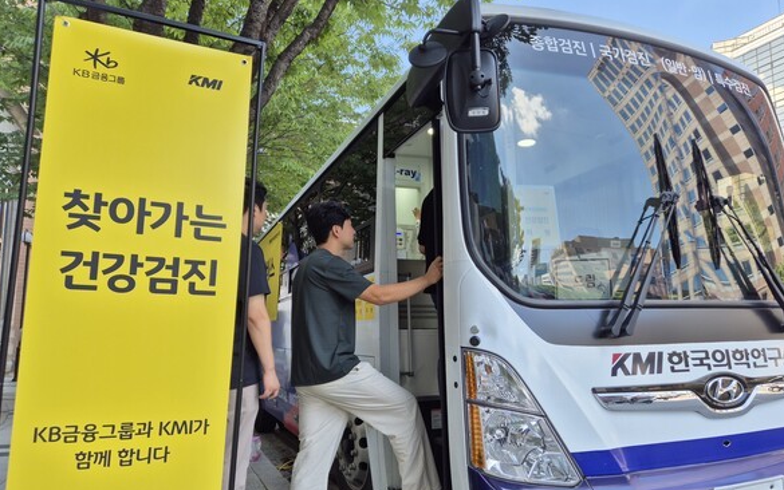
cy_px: 250
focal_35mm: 25
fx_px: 534
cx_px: 399
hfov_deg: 72.5
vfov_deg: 49.3
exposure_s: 1/398
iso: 25
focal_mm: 5.4
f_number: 1.8
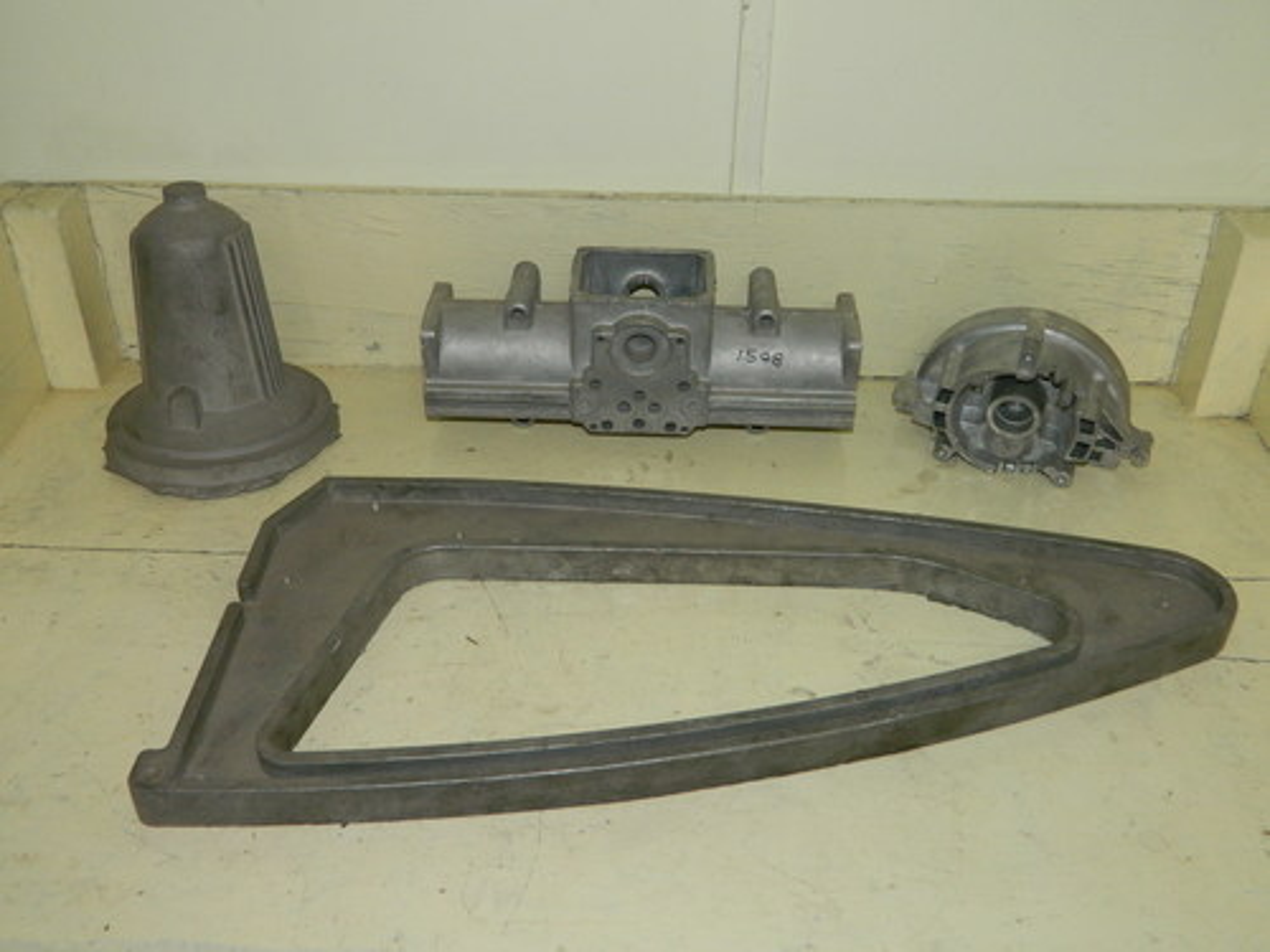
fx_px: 1284
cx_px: 635
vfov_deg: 40.7
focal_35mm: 35
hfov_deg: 52.6
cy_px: 476
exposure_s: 1/30
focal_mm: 6.2
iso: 200
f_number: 3.3
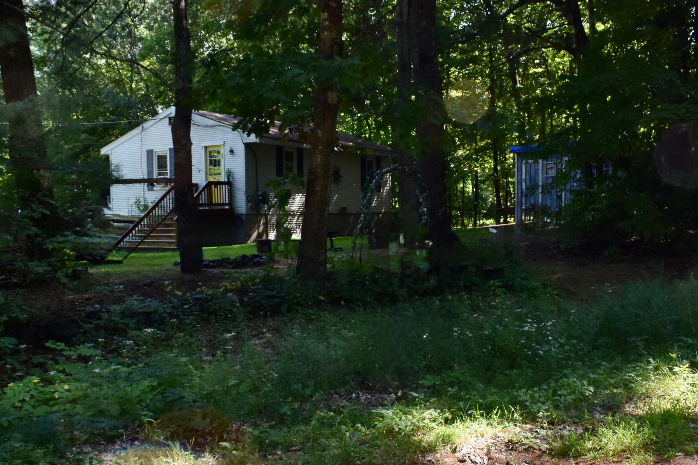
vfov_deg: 36.9
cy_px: 225
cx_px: 353
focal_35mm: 36
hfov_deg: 53.1
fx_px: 698
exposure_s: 1/160
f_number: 9
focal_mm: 18
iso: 400
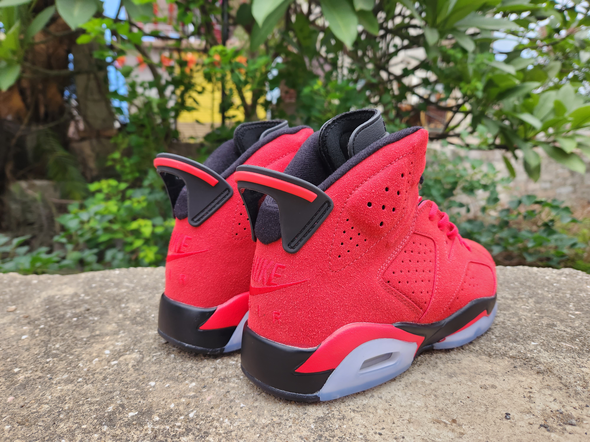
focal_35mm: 23
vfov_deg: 58.9
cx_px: 295
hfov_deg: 73.9
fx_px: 392
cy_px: 221
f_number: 1.8
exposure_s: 1/180
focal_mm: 5.4
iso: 125
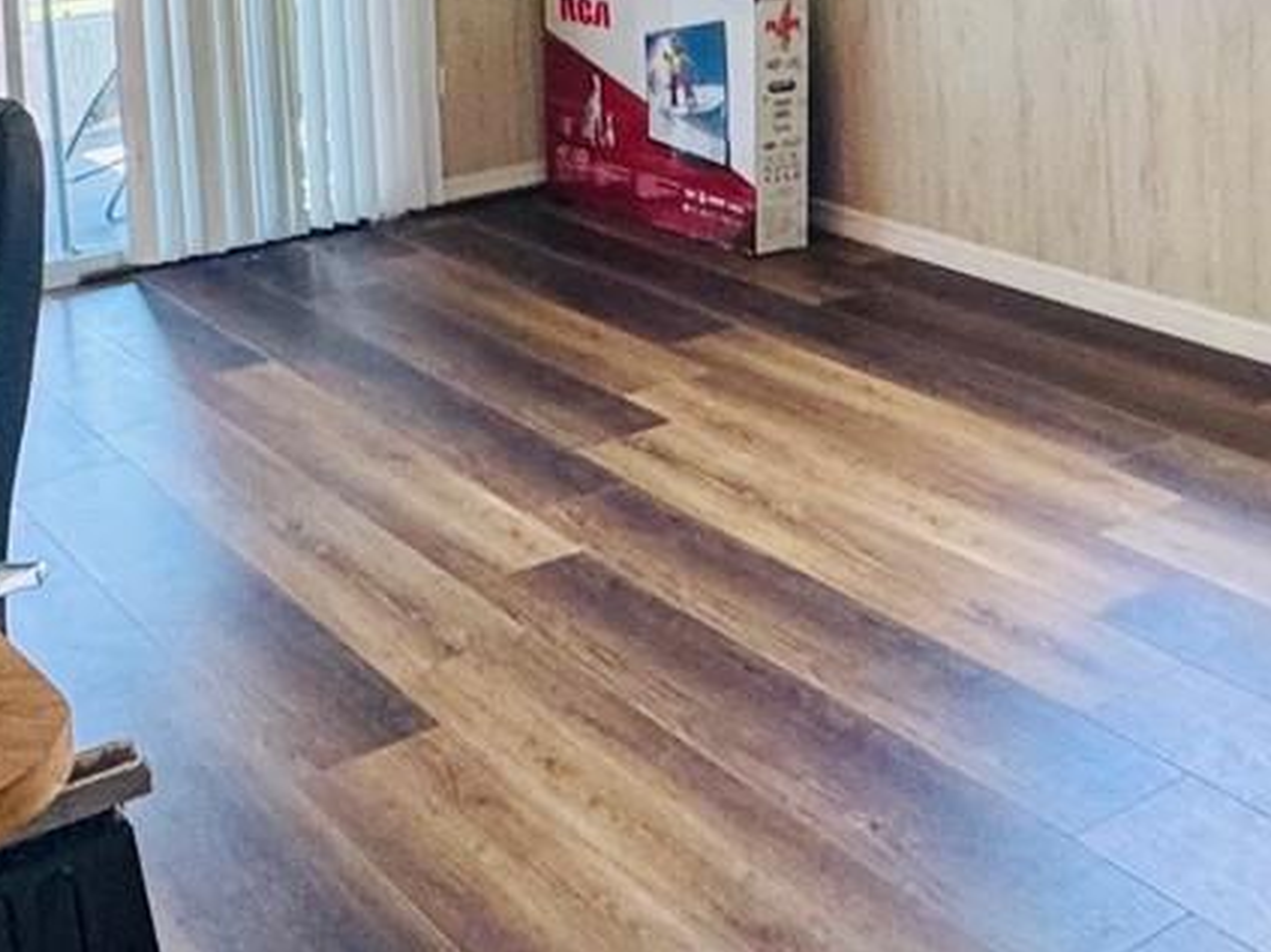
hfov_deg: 34.6
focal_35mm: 53
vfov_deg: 25.3
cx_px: 1085
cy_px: -123
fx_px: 1945
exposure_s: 1/60
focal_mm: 2.22
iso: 200
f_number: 2.2
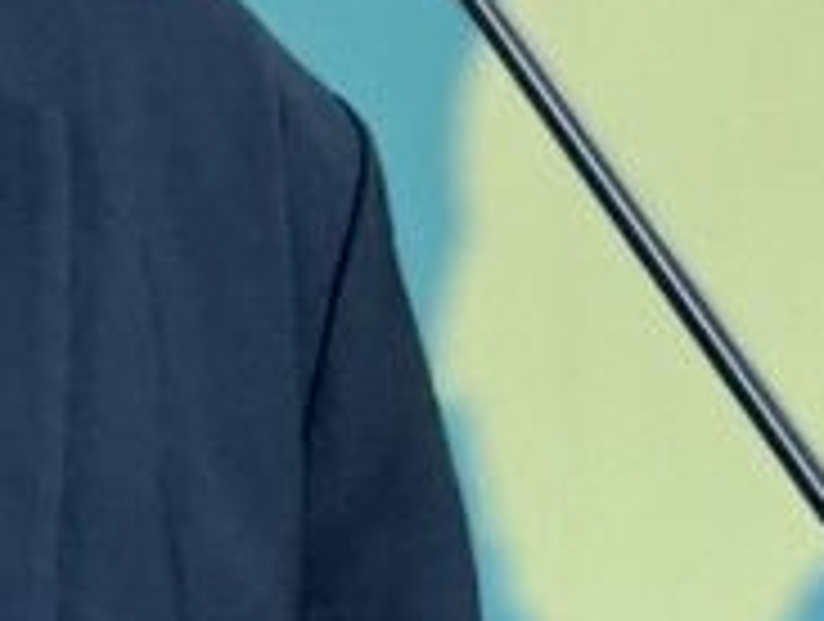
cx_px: -441
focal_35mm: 698
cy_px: -207
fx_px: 16648
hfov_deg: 2.8
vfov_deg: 2.1
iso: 320
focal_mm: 16.89
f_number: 2.8
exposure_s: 1/120
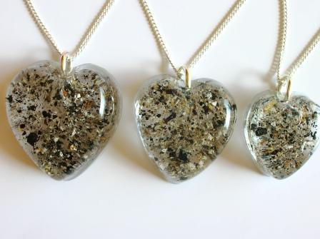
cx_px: 160
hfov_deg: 41.3
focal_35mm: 46
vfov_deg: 31.5
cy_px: 120
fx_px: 425
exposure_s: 1/37
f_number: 5.4
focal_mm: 7.7
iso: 50
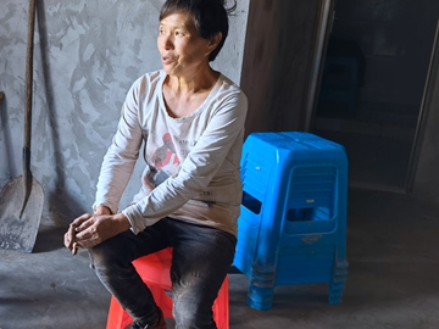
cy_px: 179
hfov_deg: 37.7
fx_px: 609
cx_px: 65
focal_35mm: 48
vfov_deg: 30.3
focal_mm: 6.67
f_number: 1.9
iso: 200
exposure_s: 1/100
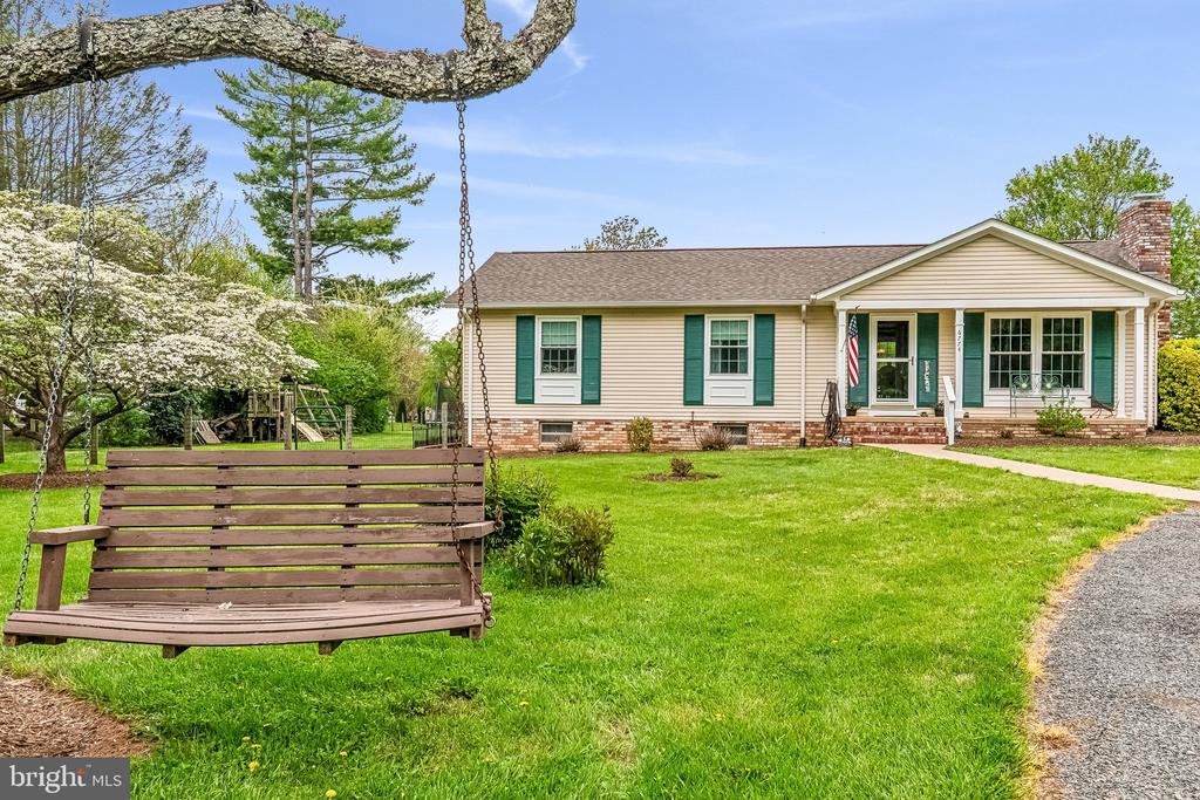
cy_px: 400
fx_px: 1000
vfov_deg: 43.6
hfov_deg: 61.9
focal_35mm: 30
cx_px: 600
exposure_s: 1/500
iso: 400
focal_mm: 20
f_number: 8
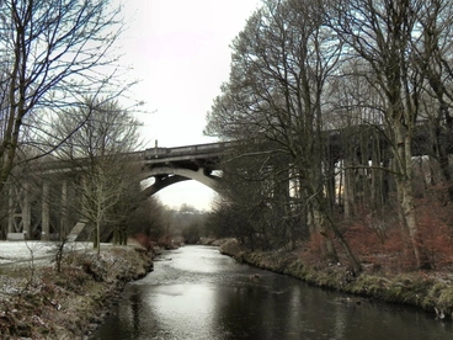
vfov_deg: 33.4
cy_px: 217
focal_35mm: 43
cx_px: 199
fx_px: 563
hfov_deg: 43.8
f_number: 3.5
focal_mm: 5.9
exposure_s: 1/74.2
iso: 160
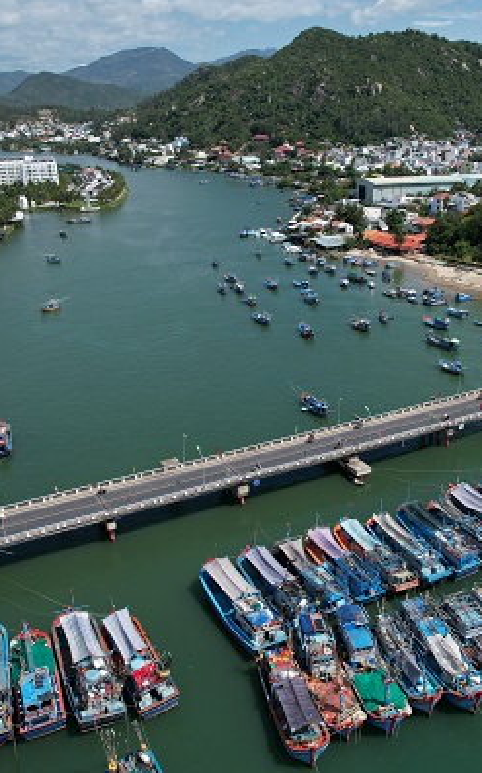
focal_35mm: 34
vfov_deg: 56.7
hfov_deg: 36.9
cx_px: 316
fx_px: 716
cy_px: 386
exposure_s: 1/2500
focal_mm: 8.38
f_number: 2.8
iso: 100
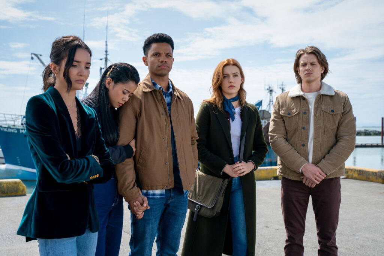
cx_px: 192
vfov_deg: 29.9
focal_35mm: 45
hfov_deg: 43.6
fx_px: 480
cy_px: 128
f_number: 5.6
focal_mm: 45
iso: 160
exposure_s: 1/640
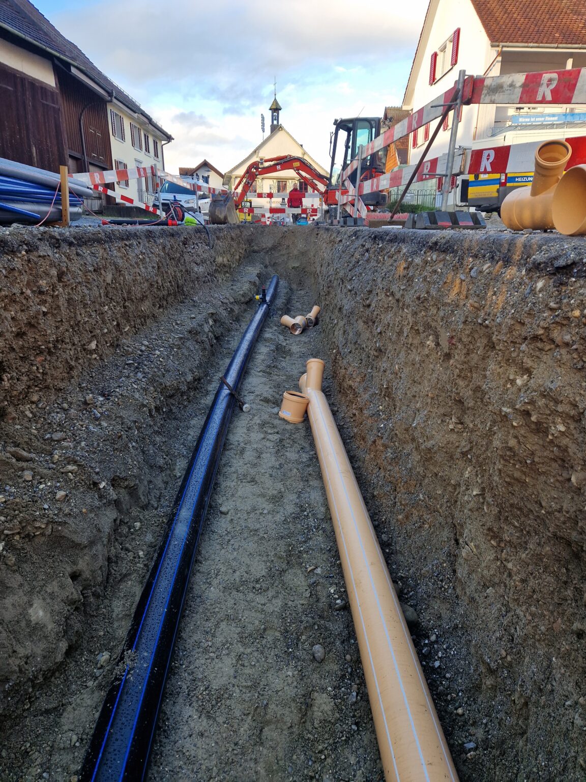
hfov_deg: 58.9
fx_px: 519
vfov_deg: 73.9
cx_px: 293
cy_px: 391
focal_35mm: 23
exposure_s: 1/233
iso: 50
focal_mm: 5.4
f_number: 1.8
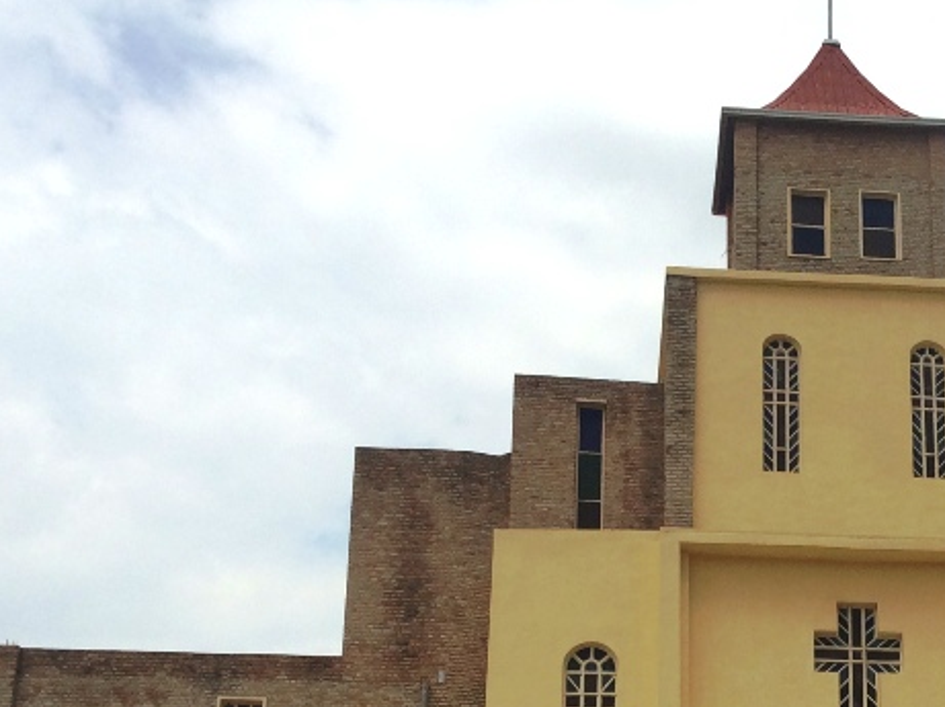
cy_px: 635
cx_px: 846
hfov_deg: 28.7
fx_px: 1773
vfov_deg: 22.0
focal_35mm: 65
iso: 32
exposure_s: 1/1845
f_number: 2.4
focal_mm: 3.3
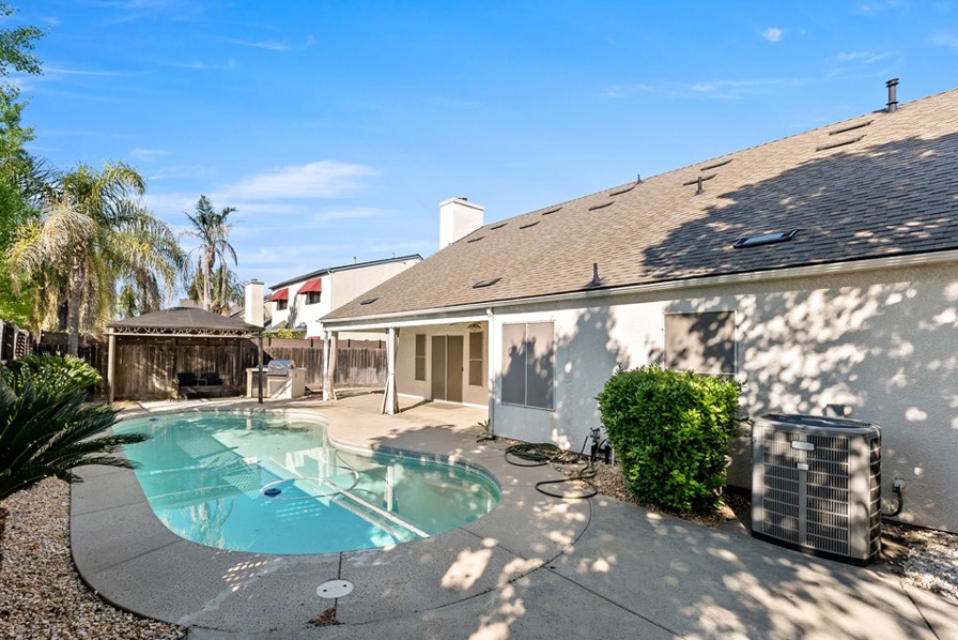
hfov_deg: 96.6
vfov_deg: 73.6
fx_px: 426
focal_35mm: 16
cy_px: 347
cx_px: 446
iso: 80
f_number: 9
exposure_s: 1/125
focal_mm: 14
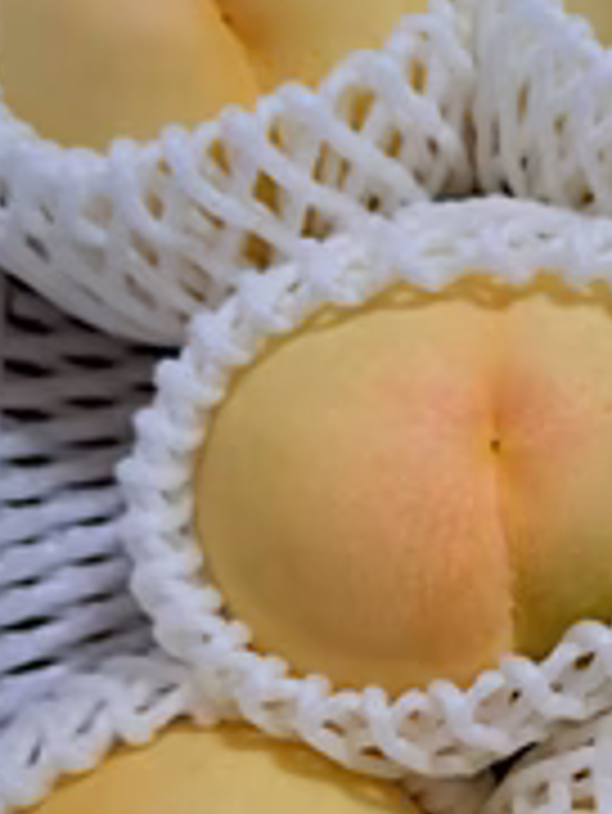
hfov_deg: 27.0
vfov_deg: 35.9
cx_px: 500
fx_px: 1248
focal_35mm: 53
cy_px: 517
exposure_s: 1/33
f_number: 1.8
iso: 320
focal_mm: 5.23
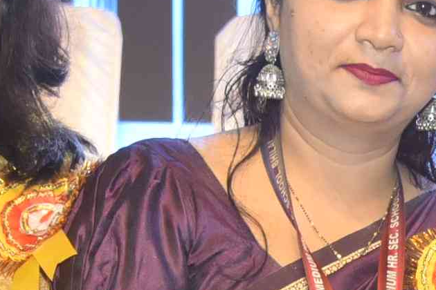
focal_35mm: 215
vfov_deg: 6.1
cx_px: 557
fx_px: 2604
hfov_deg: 9.4
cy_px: 742
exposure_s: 1/125
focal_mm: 30
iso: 500
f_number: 5
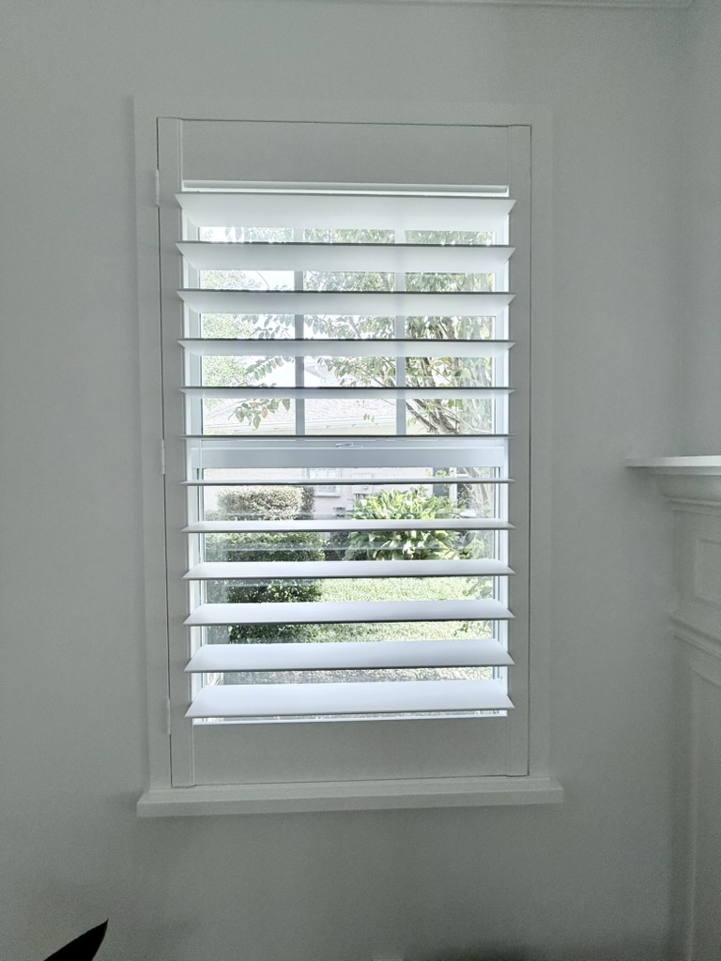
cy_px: 480
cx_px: 360
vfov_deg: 102.1
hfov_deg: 85.7
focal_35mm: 14
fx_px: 389
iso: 64
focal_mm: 2.22
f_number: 2.2
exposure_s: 1/203
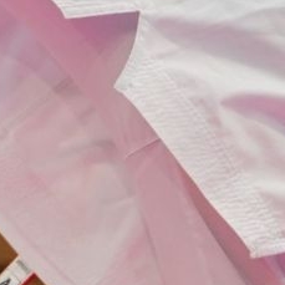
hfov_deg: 1.4
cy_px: -171
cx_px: -248
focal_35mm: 1289
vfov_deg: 1.4
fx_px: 12007
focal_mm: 129
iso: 1250
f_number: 2.8
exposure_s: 1/800
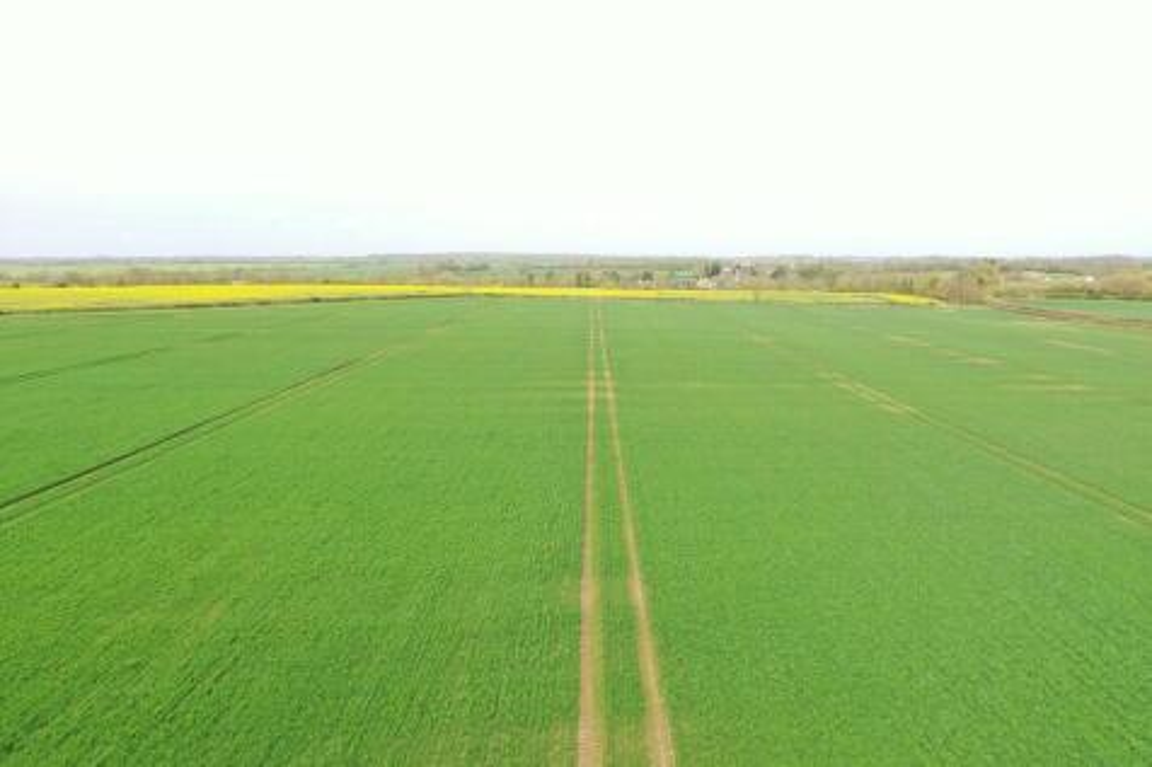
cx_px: 576
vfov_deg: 46.4
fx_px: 896
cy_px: 384
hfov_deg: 65.5
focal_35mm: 28
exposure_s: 1/200
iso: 100
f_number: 5
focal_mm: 10.26
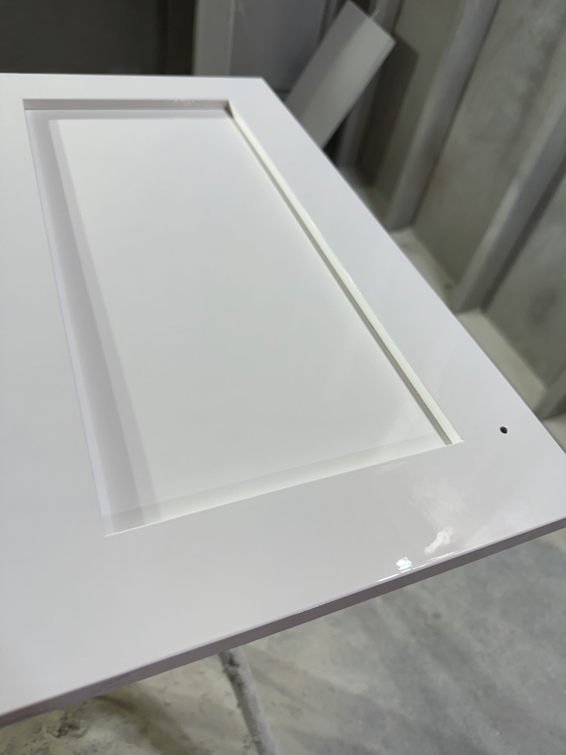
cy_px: 378
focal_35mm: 24
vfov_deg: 71.6
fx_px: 523
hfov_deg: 56.8
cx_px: 283
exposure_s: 1/120
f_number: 1.78
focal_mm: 6.76
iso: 50
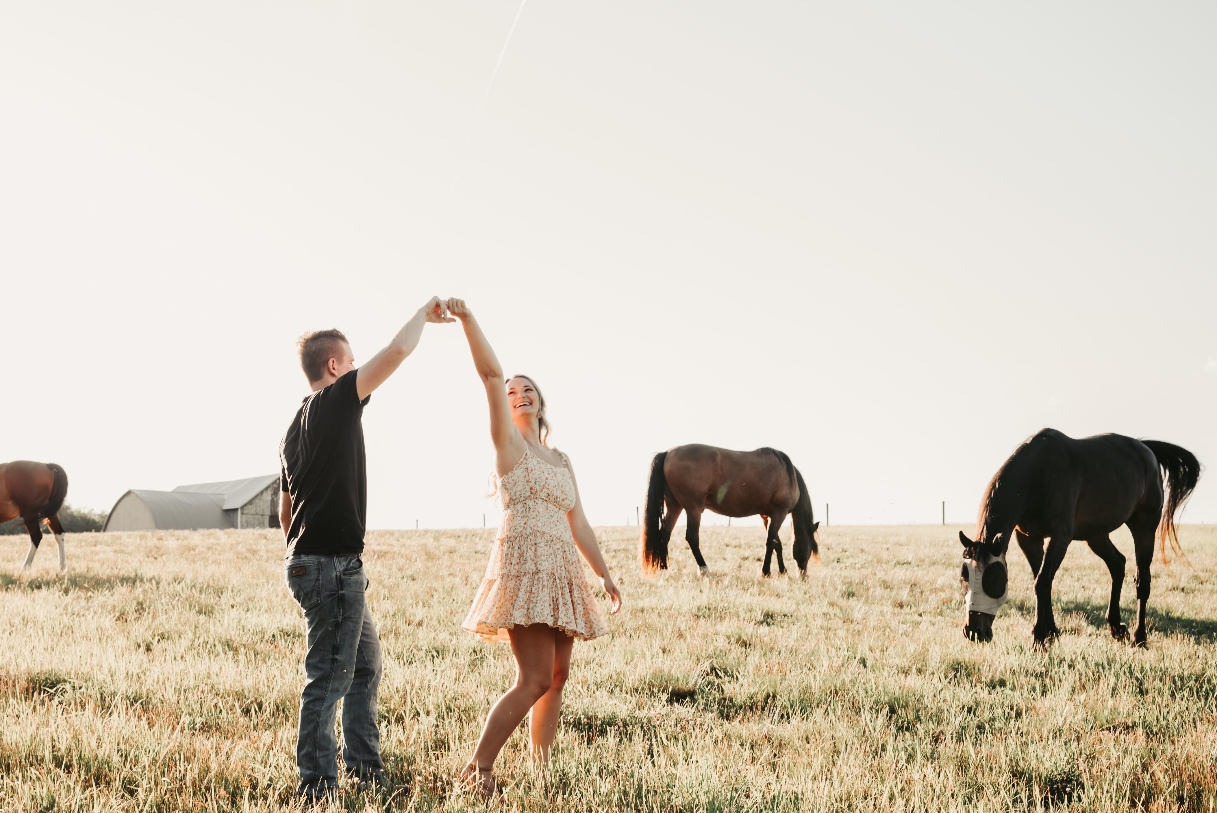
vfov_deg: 27.0
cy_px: 419
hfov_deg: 39.4
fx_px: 1691
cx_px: 470
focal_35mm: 50
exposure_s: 1/125
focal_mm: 35
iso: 100
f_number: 5.6
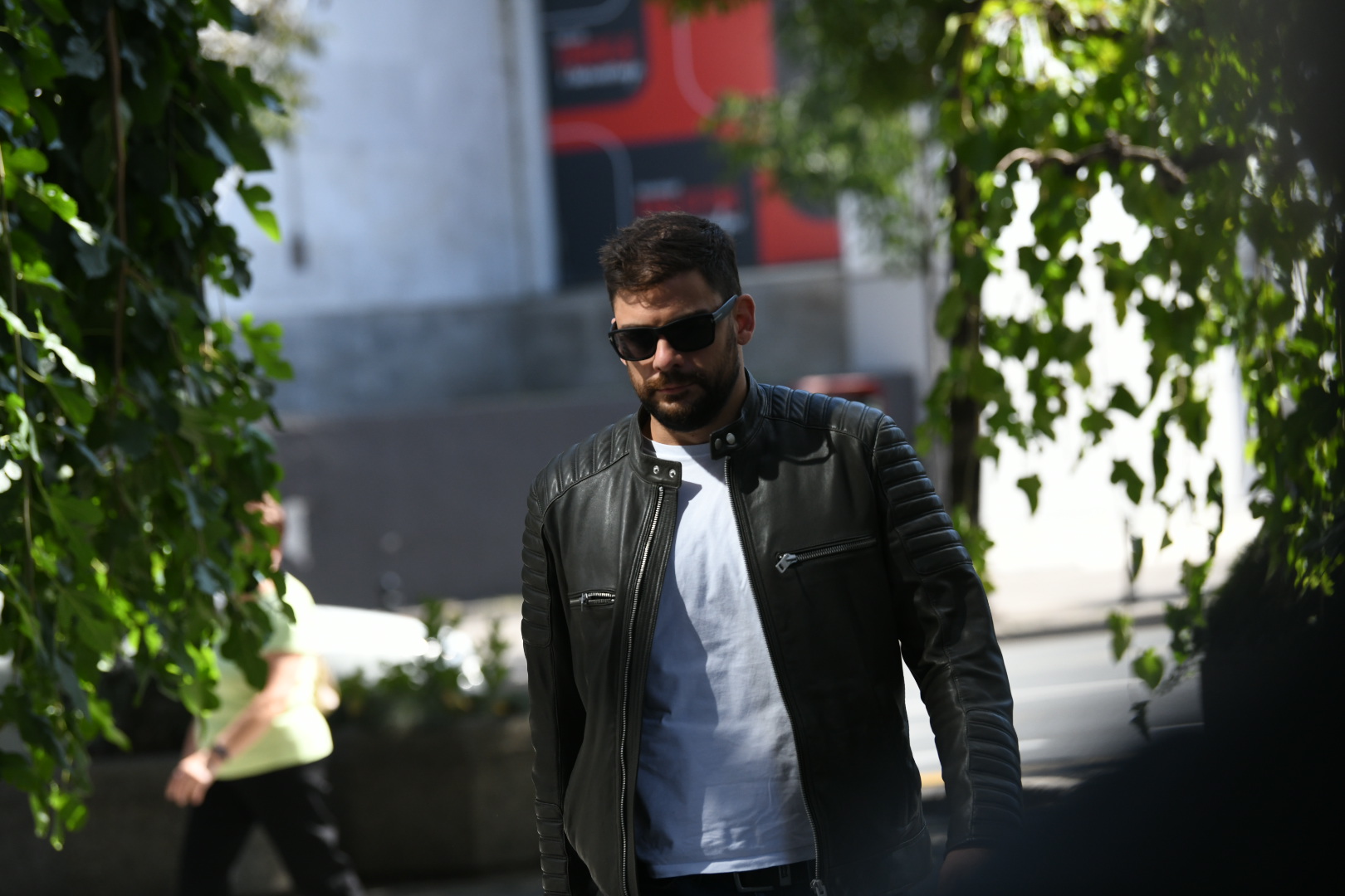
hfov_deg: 15.2
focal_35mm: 135
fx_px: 5043
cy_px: 448
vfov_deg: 10.2
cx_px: 672
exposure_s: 1/2500
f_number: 4
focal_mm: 135
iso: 800
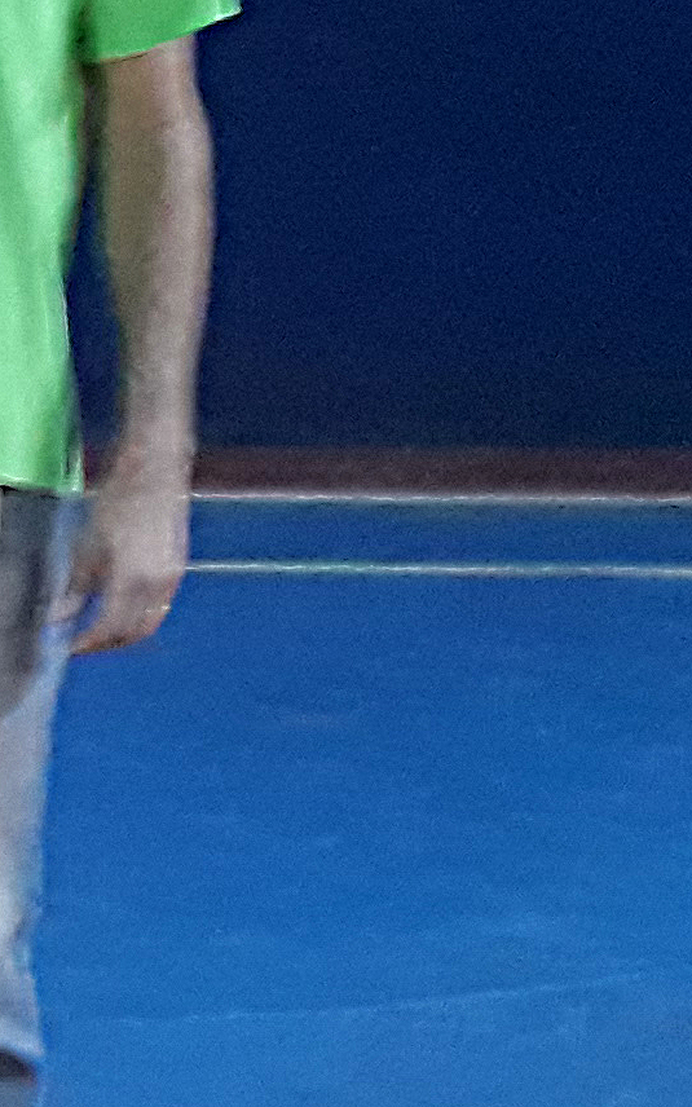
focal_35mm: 138
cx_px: -1804
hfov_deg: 7.5
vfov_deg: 15.1
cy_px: 560
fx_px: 4164
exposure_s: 1/15
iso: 320
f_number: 1.9
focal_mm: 3.6
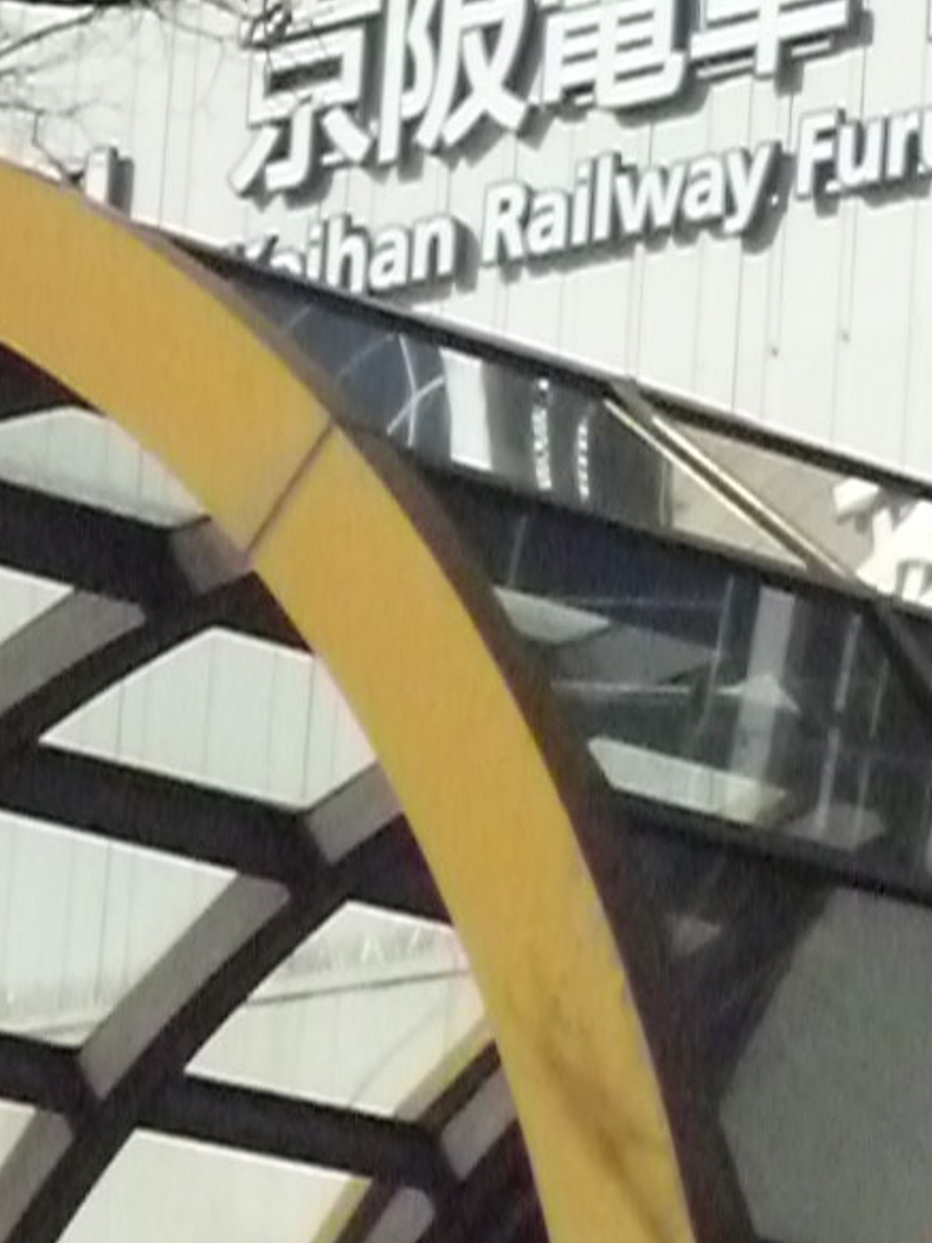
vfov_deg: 9.0
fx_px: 7934
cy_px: 470
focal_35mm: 221
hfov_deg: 6.6
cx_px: 1590
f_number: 14
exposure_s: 1/1600
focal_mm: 11.2
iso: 1600
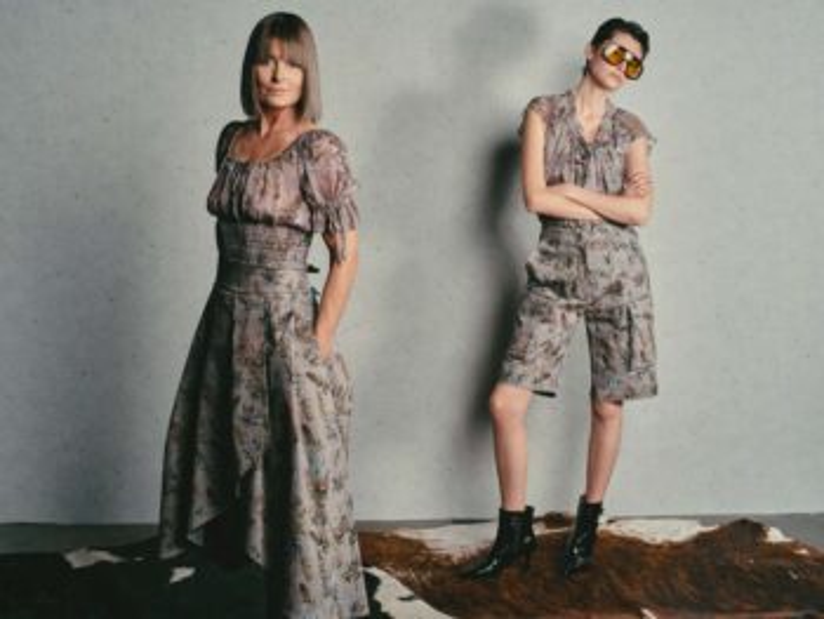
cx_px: 412
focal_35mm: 51
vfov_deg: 28.6
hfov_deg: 37.5
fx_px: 1215
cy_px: 310
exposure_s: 1/125
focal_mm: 65
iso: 320
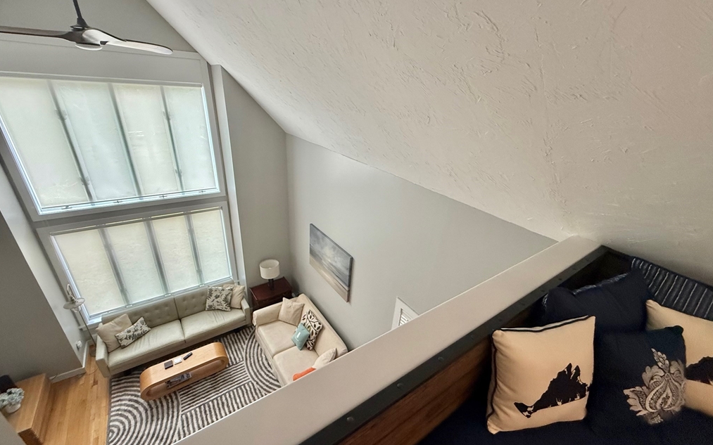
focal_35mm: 15
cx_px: 357
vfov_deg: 74.8
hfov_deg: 101.5
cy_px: 228
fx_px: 291
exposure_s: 1/120
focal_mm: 2.22
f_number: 2.2
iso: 320
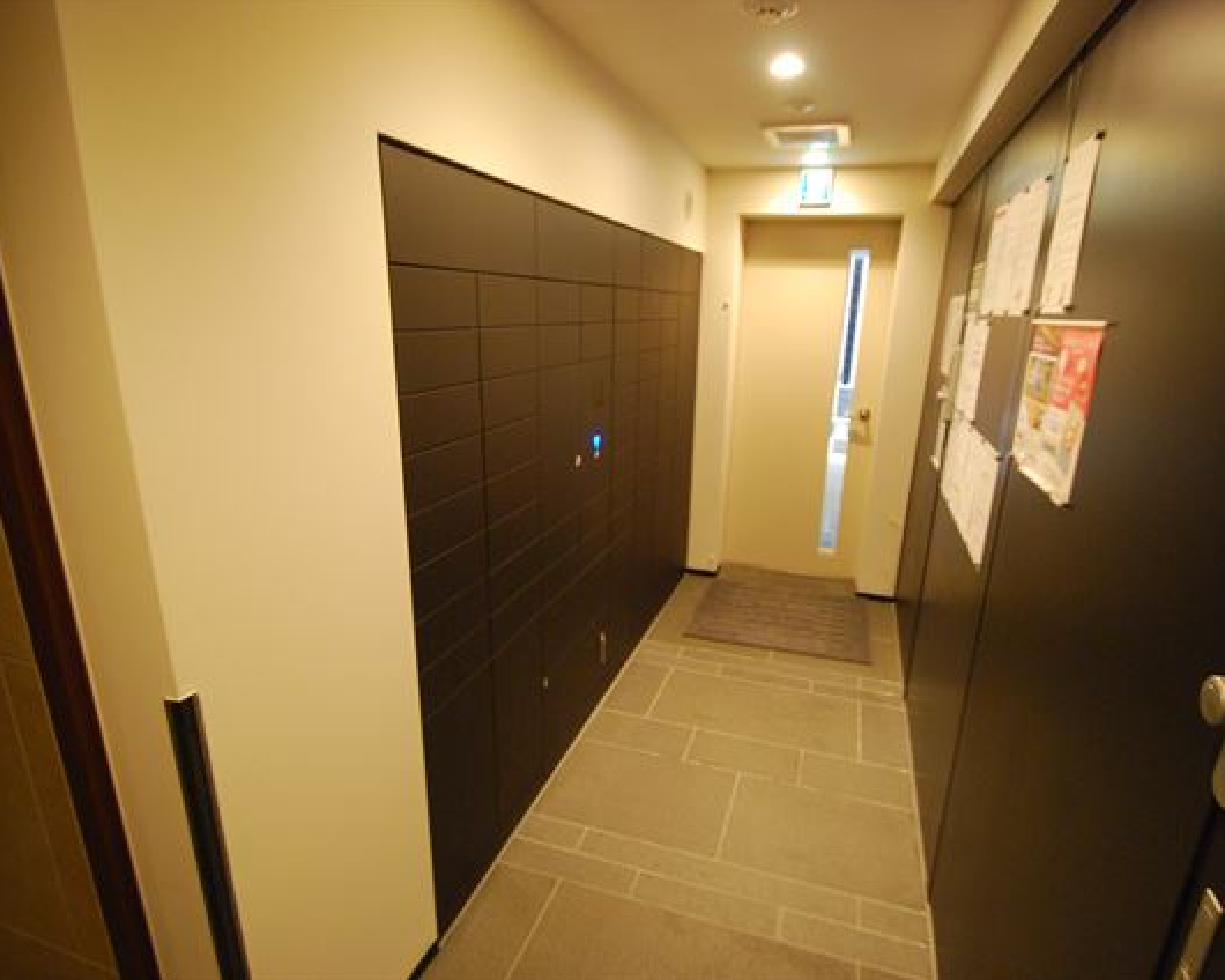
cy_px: 488
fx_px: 616
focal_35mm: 17
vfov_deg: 77.0
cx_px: 659
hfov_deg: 89.5
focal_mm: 10
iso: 1250
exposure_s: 1/30
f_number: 3.5
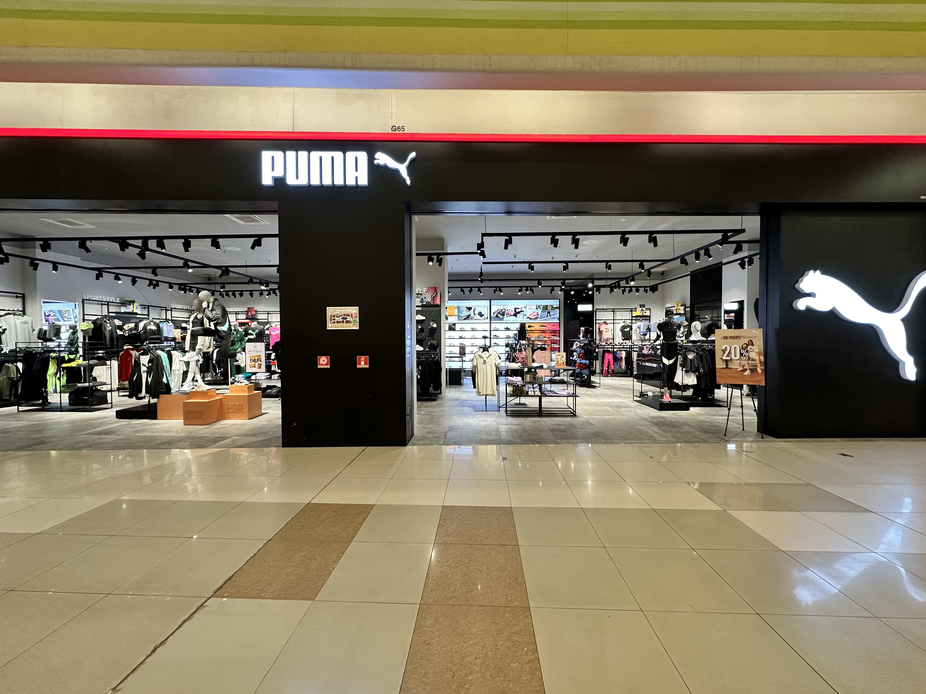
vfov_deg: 85.7
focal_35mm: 14
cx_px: 463
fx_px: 375
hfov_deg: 102.1
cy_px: 347
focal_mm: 2.22
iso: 160
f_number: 2.2
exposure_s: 1/100
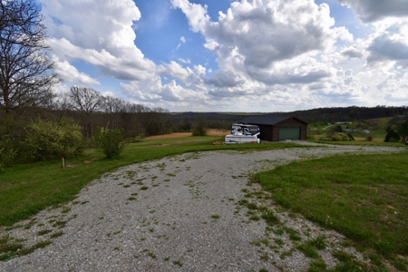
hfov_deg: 100.4
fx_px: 170
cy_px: 136
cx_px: 204
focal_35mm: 15
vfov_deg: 77.3
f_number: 11
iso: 100
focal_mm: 10
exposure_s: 1/200
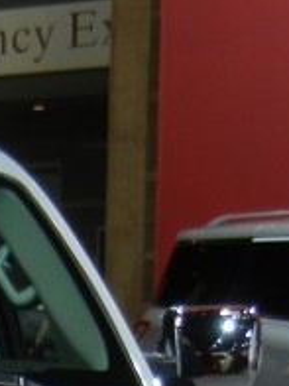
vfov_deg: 11.8
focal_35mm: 157
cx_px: -279
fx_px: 1748
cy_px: 646
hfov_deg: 8.9
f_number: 3.5
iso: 165
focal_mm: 5.4
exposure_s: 1/72.8
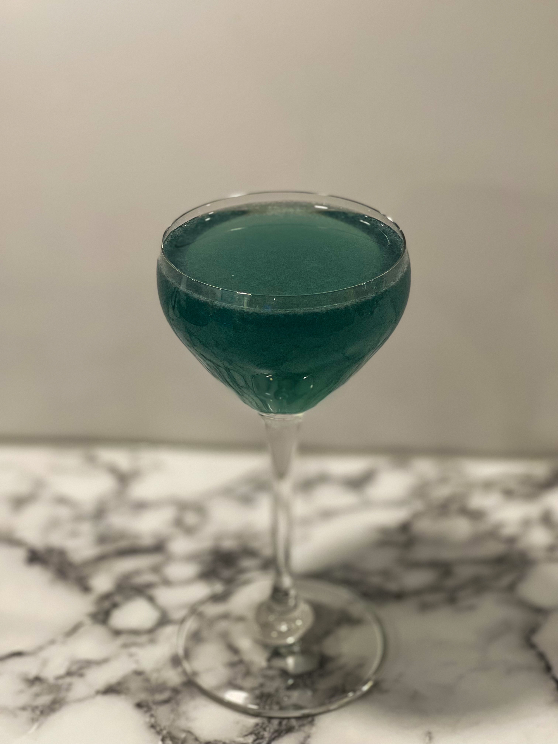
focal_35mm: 77
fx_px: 1655
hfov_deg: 19.1
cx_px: 279
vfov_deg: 25.3
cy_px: 372
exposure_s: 1/35
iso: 160
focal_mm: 9
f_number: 2.8
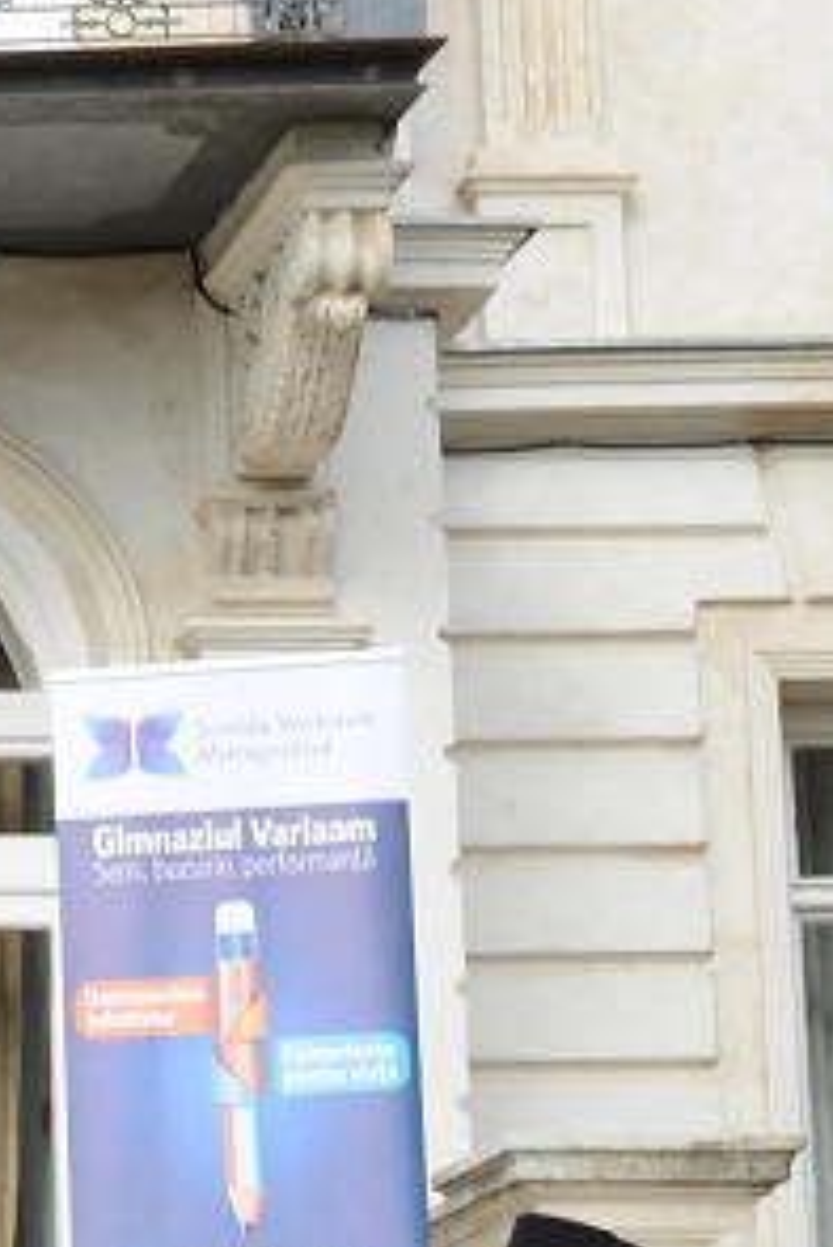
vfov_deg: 13.9
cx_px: -1176
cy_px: 1234
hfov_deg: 8.6
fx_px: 5061
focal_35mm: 146
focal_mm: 24
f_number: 8
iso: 100
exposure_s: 1/100
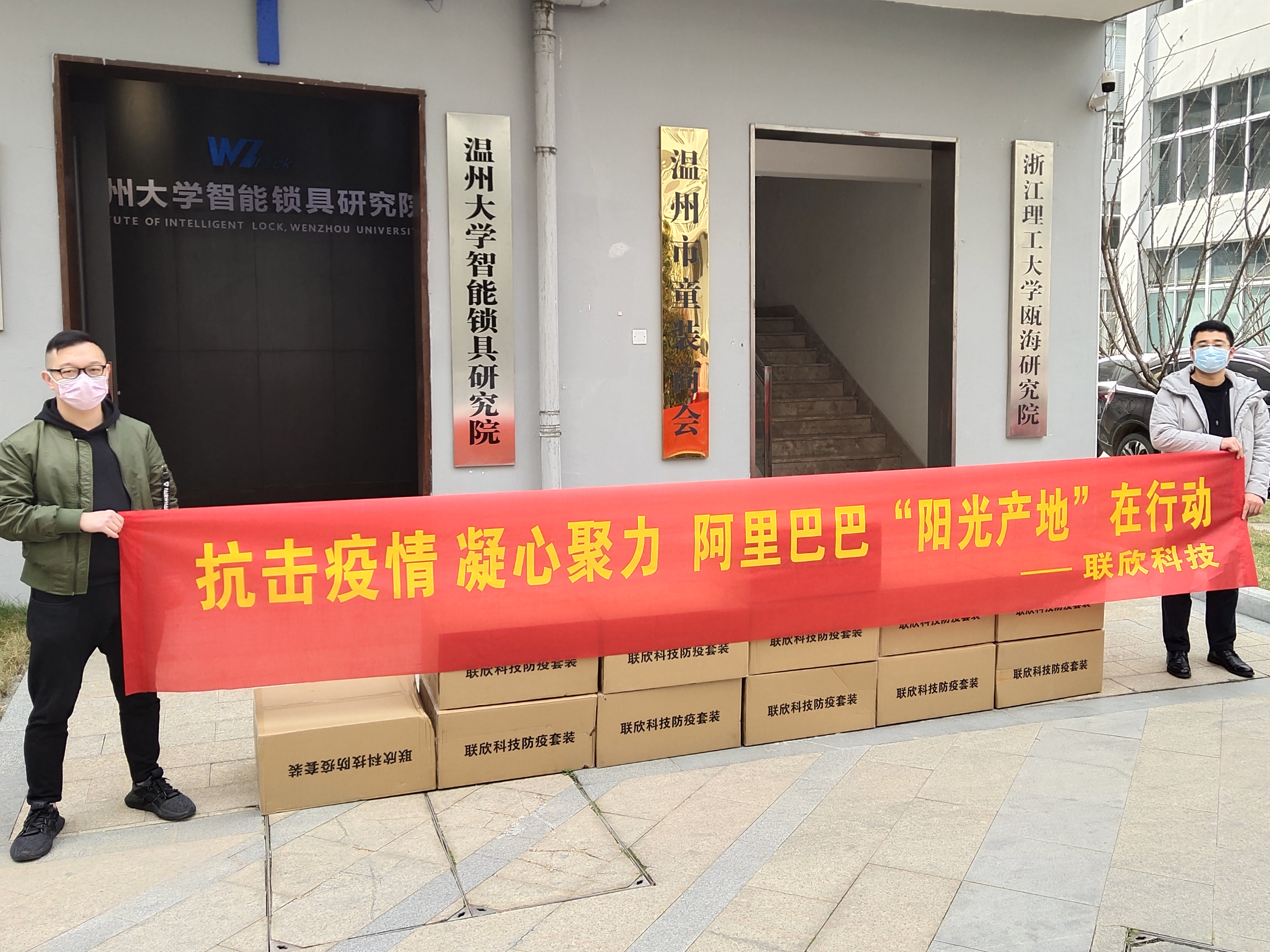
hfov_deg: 50.0
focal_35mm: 37
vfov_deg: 38.6
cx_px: 707
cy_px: 438
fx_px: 1358
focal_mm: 4.35
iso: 50
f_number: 1.8
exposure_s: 1/359
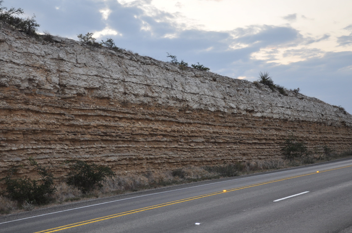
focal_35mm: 69
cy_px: 119
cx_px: 177
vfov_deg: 19.7
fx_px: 674
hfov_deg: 29.3
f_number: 4.8
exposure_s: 1/160
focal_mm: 42
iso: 400
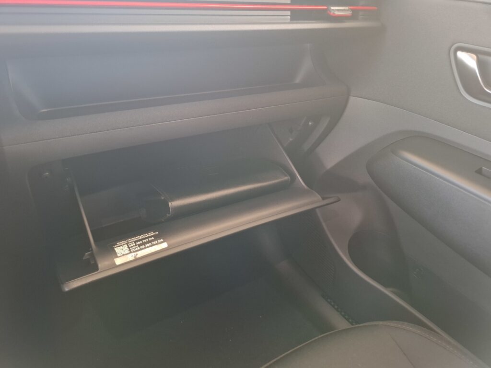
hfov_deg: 73.9
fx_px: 326
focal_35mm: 23
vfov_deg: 58.9
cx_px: 246
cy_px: 184
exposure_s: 1/25
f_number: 1.8
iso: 400
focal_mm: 5.54
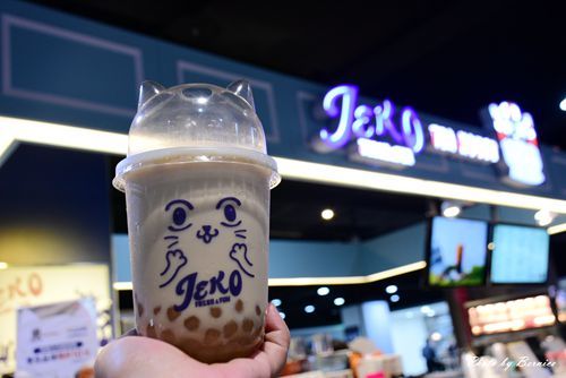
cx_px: 283
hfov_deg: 49.5
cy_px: 189
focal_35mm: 39
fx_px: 613
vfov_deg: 34.3
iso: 900
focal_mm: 26
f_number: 5.6
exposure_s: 1/40
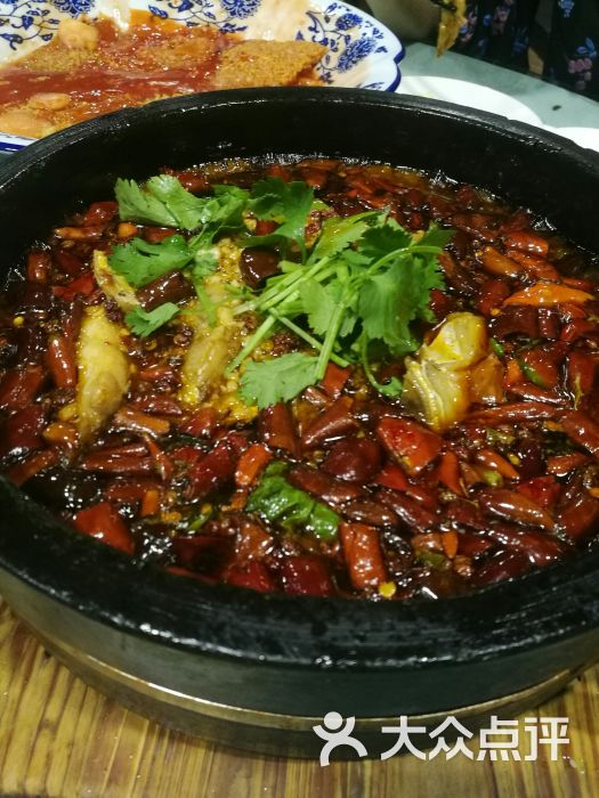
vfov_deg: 65.3
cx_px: 300
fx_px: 623
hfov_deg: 51.4
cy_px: 399
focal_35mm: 27
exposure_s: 1/25
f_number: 2.2
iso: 320
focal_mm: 4.5
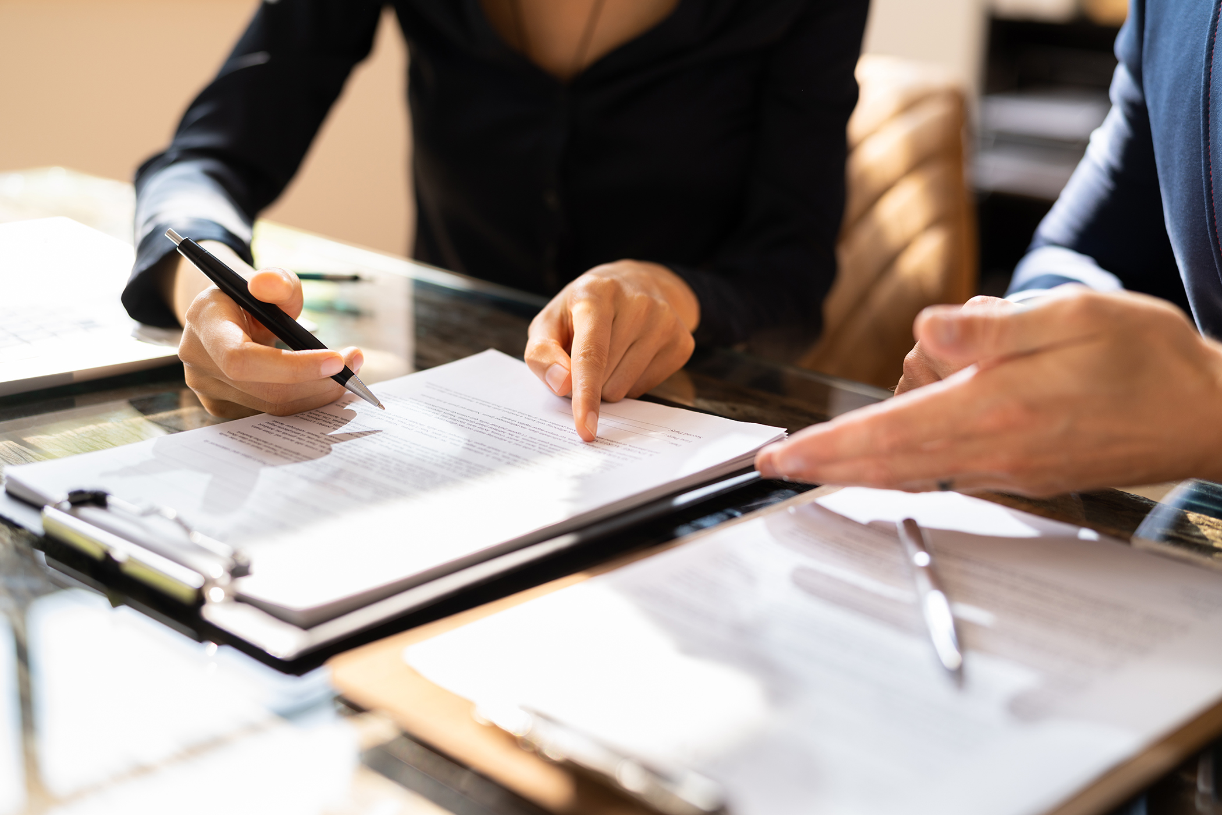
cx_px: 611
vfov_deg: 27.0
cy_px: 408
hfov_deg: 39.6
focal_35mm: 50
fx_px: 1697
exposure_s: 1/200
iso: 80
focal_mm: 50
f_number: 1.8
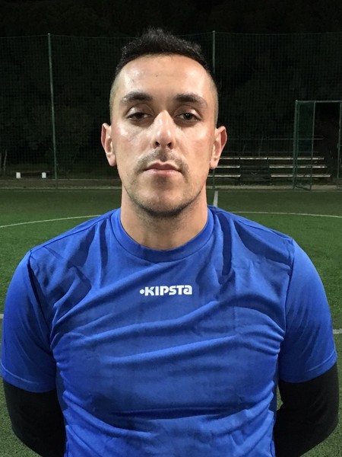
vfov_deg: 61.7
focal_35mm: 29
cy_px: 228
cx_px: 171
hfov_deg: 48.2
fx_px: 382
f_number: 2.2
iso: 500
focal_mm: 4.15
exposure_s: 1/17
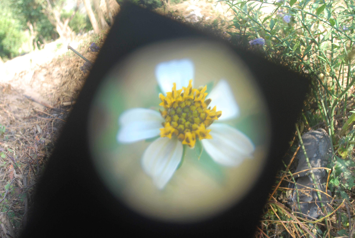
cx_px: 178
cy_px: 119
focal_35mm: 33
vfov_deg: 40.1
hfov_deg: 57.2
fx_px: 326
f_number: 4.5
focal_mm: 22
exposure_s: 1/80
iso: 200
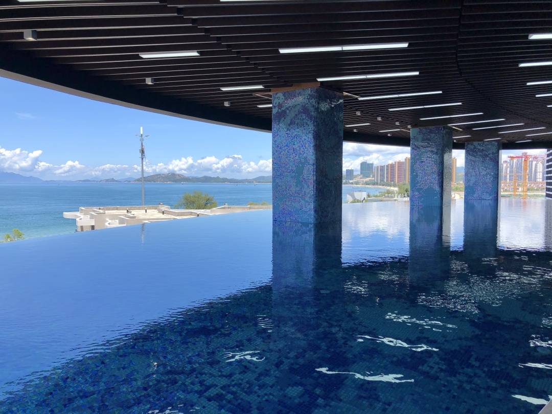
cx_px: 276
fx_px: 446
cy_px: 207
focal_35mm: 28
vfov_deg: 49.7
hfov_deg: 63.4
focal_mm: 3.99
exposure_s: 1/1230
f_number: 1.8
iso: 20
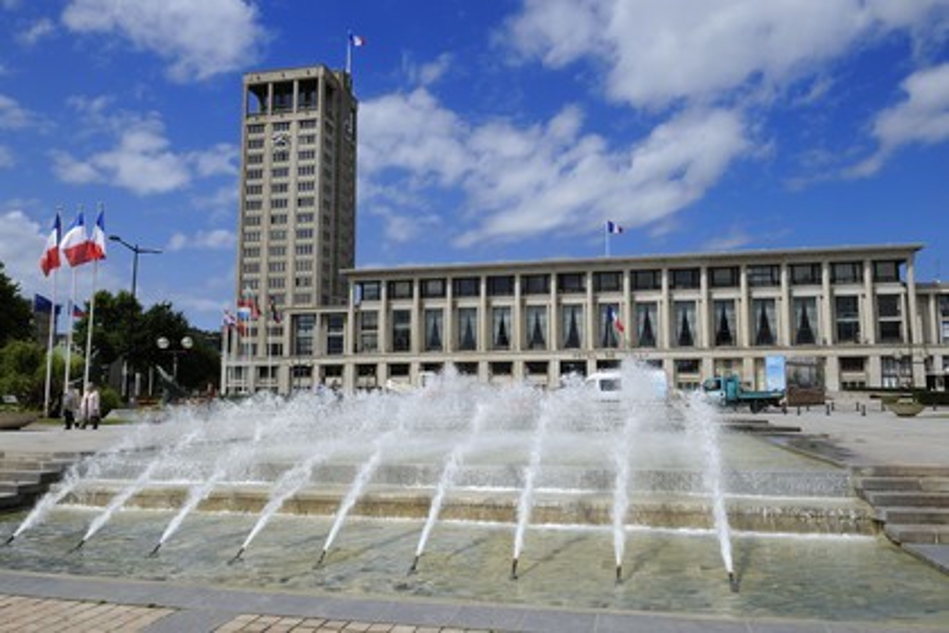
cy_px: 316
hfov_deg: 73.7
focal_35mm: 24
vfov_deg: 53.1
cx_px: 474
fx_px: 633
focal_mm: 24
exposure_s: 1/250
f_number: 16
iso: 200
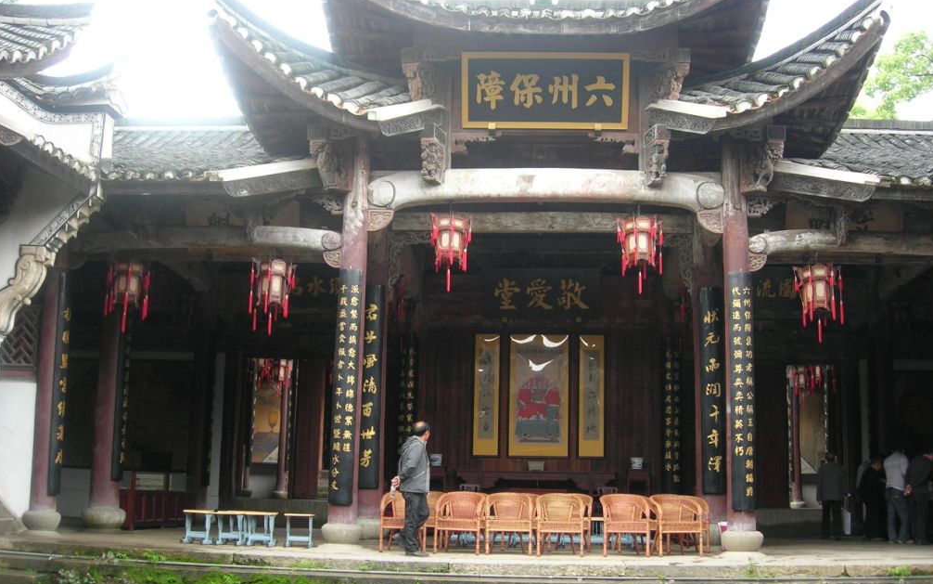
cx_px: 470
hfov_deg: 48.2
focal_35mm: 41
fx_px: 1043
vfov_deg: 31.3
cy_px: 307
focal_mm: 7.8
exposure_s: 1/81.5
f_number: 2.8
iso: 64
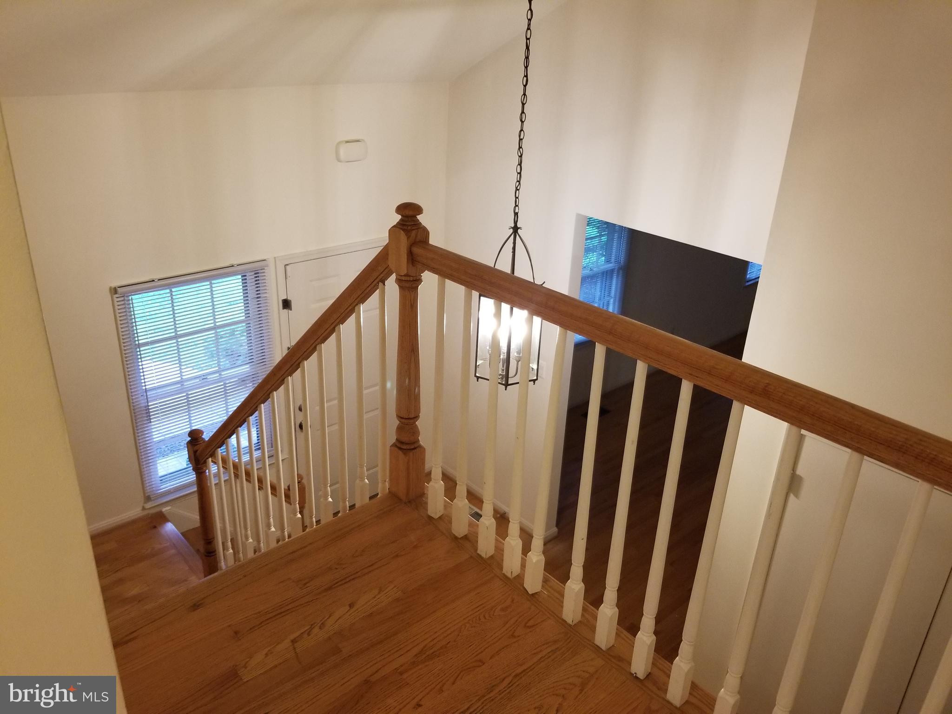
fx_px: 715
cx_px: 476
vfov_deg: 53.1
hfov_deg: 67.3
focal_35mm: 26
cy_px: 357
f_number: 1.7
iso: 200
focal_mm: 4.25
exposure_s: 1/24
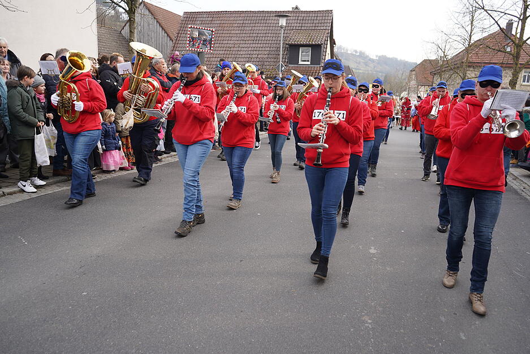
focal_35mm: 28
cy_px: 177
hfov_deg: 65.5
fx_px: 412
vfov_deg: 46.4
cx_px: 265
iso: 100
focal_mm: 28
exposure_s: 1/160
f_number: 4
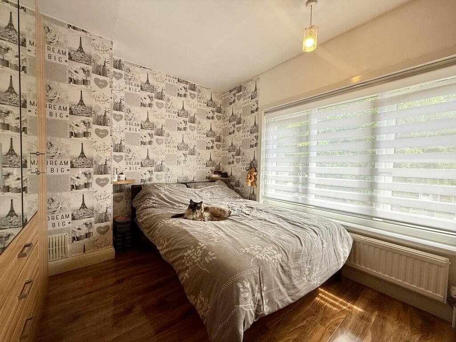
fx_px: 184
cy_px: 171
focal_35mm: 14
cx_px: 228
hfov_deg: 102.1
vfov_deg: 85.7
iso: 50
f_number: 2.2
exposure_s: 1/129
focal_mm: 2.22
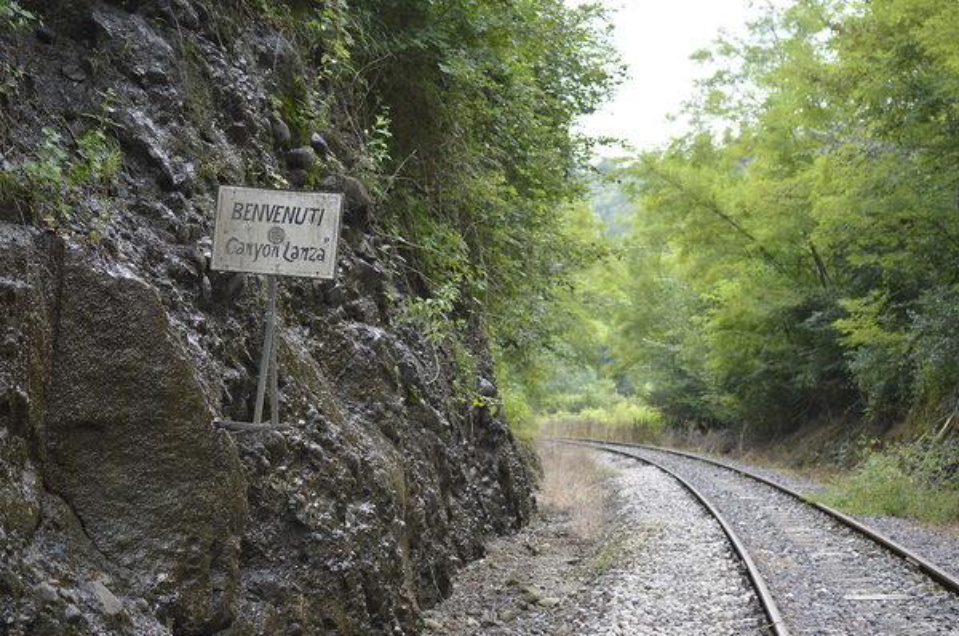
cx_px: 480
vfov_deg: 25.7
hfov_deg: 37.9
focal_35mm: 52
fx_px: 1396
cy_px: 318
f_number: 2.8
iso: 100
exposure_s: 1/160
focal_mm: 35
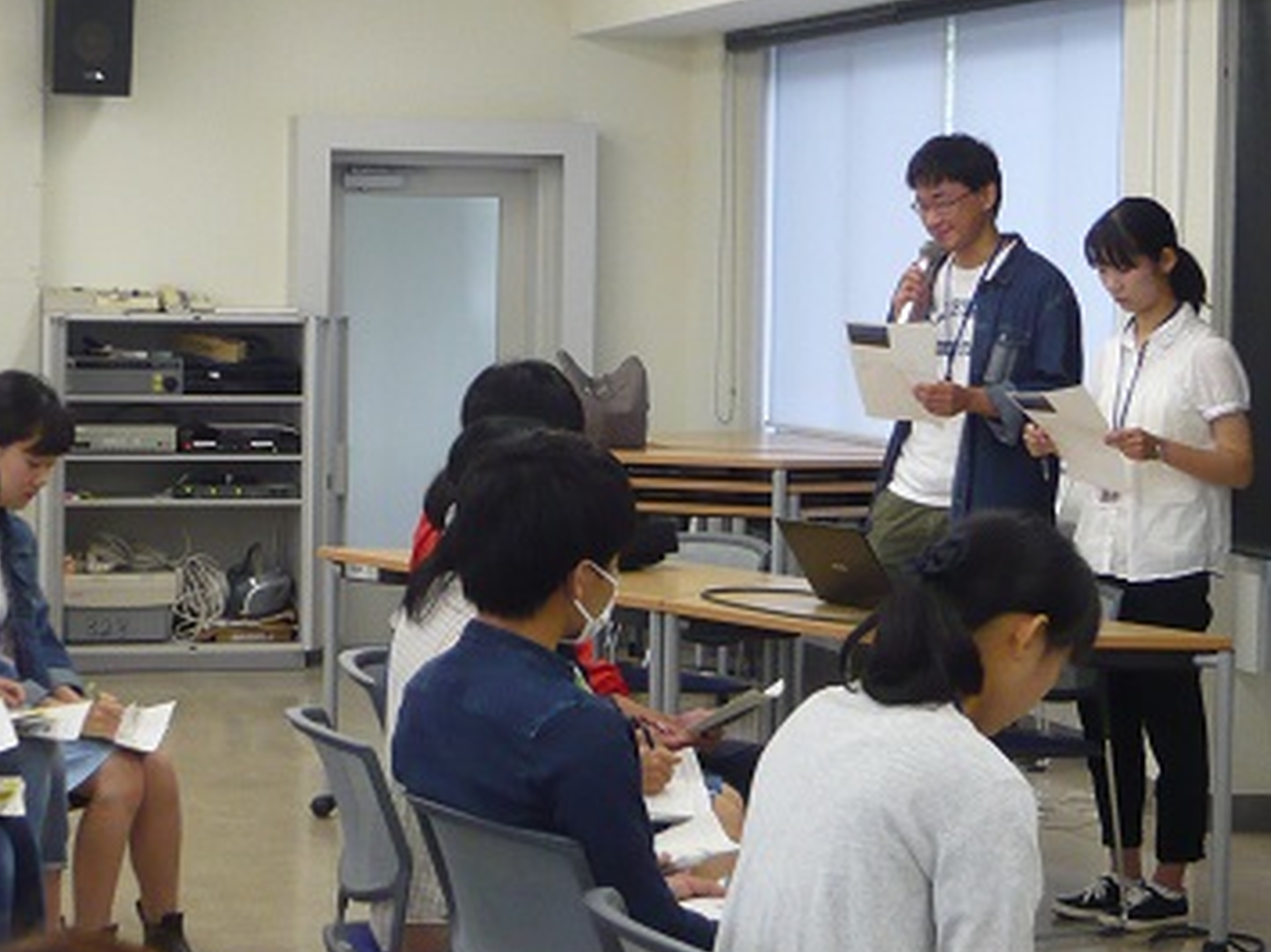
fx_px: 3486
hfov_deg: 20.6
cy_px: 393
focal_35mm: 95
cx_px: 478
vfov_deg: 15.5
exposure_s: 1/40
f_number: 3.7
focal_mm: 7.9
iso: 200
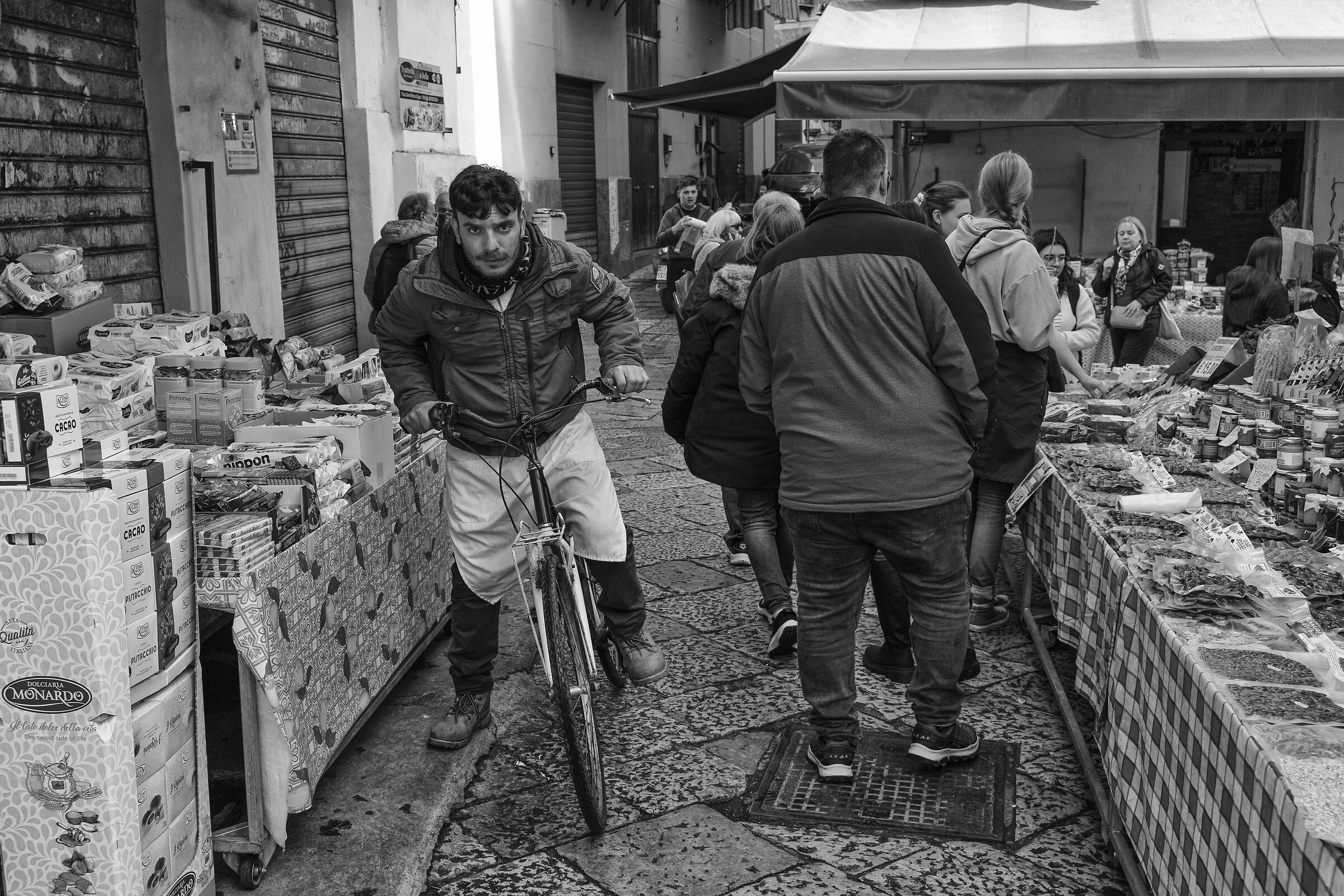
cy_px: 448
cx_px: 672
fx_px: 1344
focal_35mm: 36
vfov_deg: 36.9
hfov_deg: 53.1
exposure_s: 1/500
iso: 320
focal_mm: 36
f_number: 8
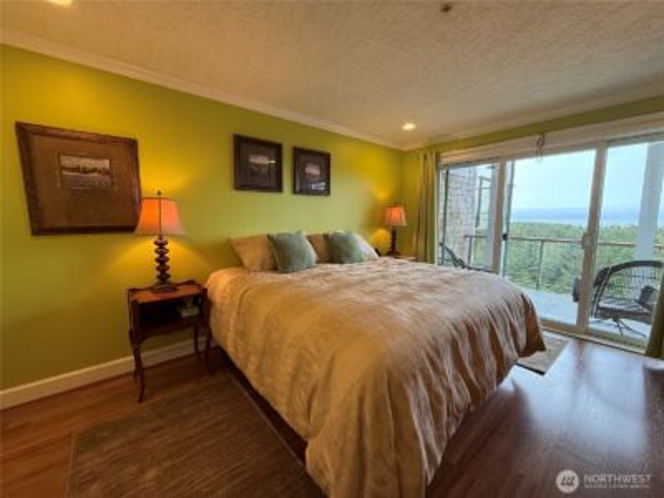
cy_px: 249
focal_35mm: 14
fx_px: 269
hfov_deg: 102.1
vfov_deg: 85.7
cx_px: 332
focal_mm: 2.22
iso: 160
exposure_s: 1/120
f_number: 2.2
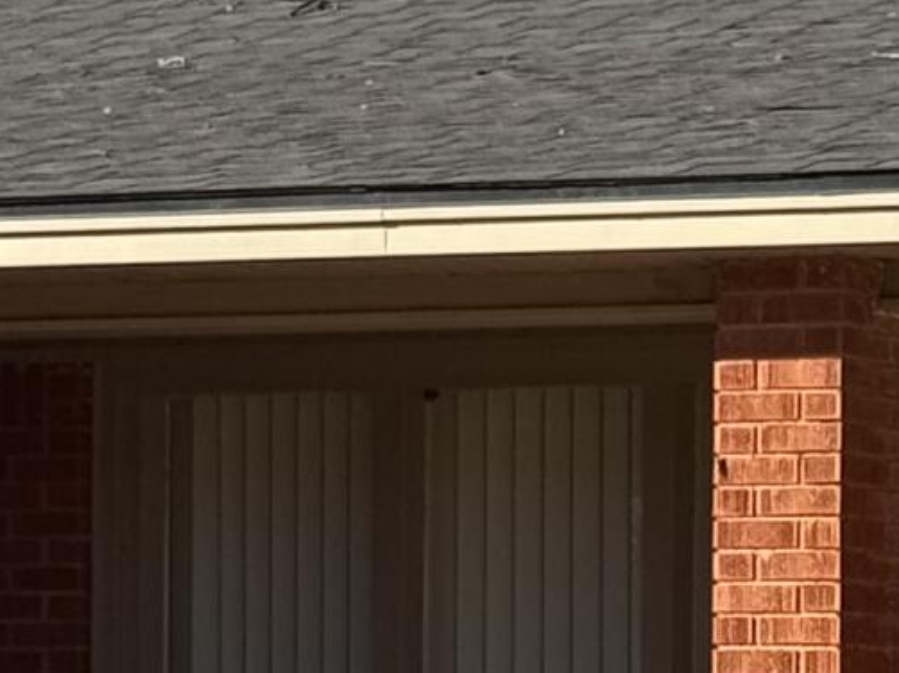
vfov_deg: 5.2
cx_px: 1132
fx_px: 7450
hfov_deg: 6.8
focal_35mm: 287
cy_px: 798
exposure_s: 1/2415
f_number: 1.78
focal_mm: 6.76
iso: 64
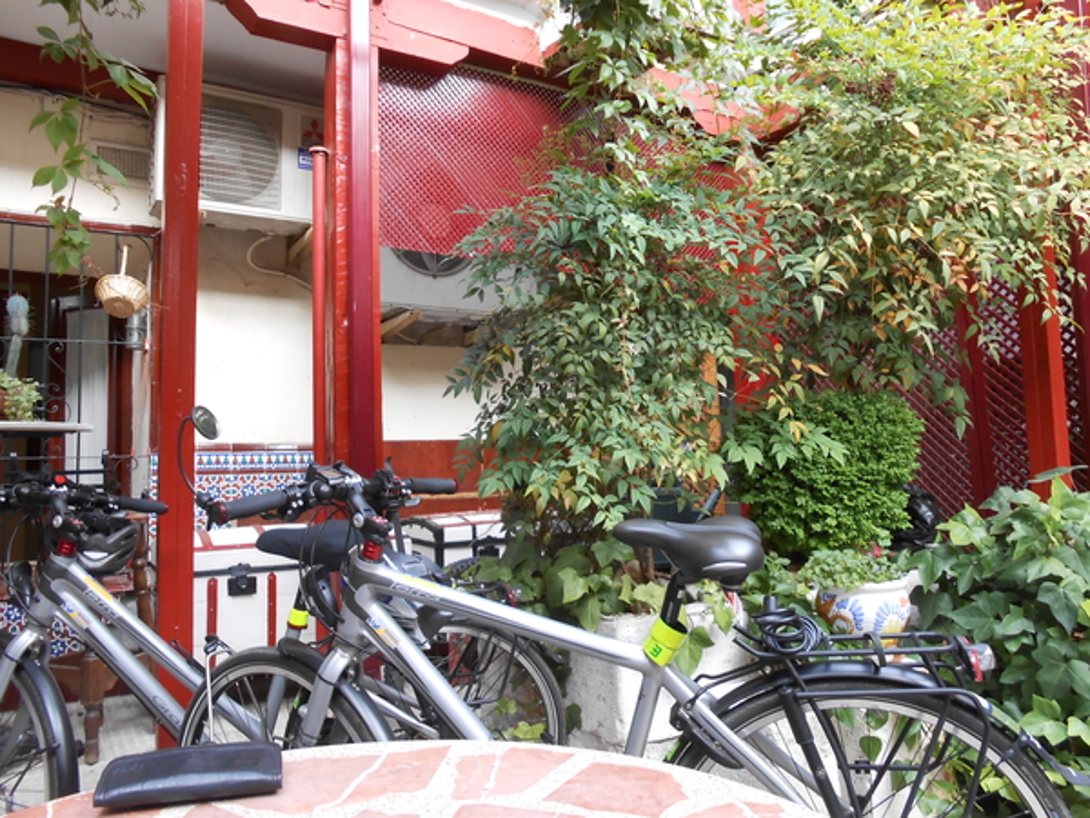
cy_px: 409
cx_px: 545
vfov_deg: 53.1
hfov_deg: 67.3
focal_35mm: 26
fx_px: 819
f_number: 3.5
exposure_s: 1/30
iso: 160
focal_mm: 4.6
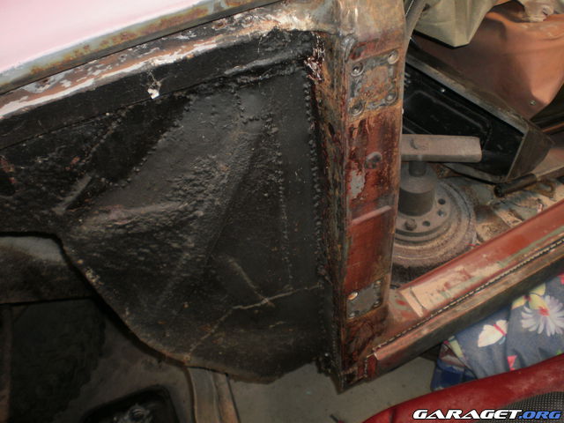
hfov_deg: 51.4
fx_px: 587
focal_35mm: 36
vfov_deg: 39.7
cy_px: 212
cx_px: 282
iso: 125
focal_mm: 6.3
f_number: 3.1
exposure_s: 1/30
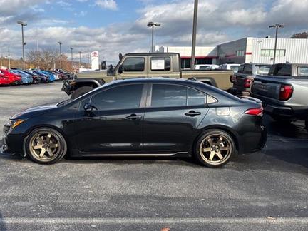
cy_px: 112
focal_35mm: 28
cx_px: 133
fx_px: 249
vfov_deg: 49.7
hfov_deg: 63.2
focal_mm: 6.76
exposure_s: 1/2959
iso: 80
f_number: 1.78
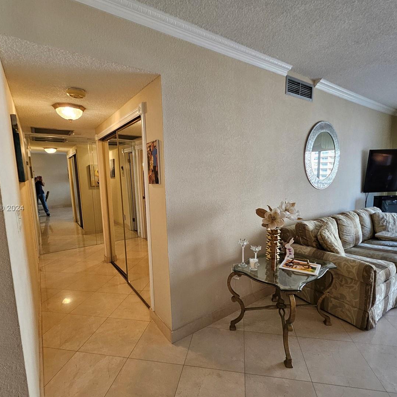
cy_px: 209
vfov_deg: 83.9
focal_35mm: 17
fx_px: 221
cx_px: 200
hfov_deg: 84.0
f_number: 2.2
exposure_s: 1/60
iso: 100
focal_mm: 1.74
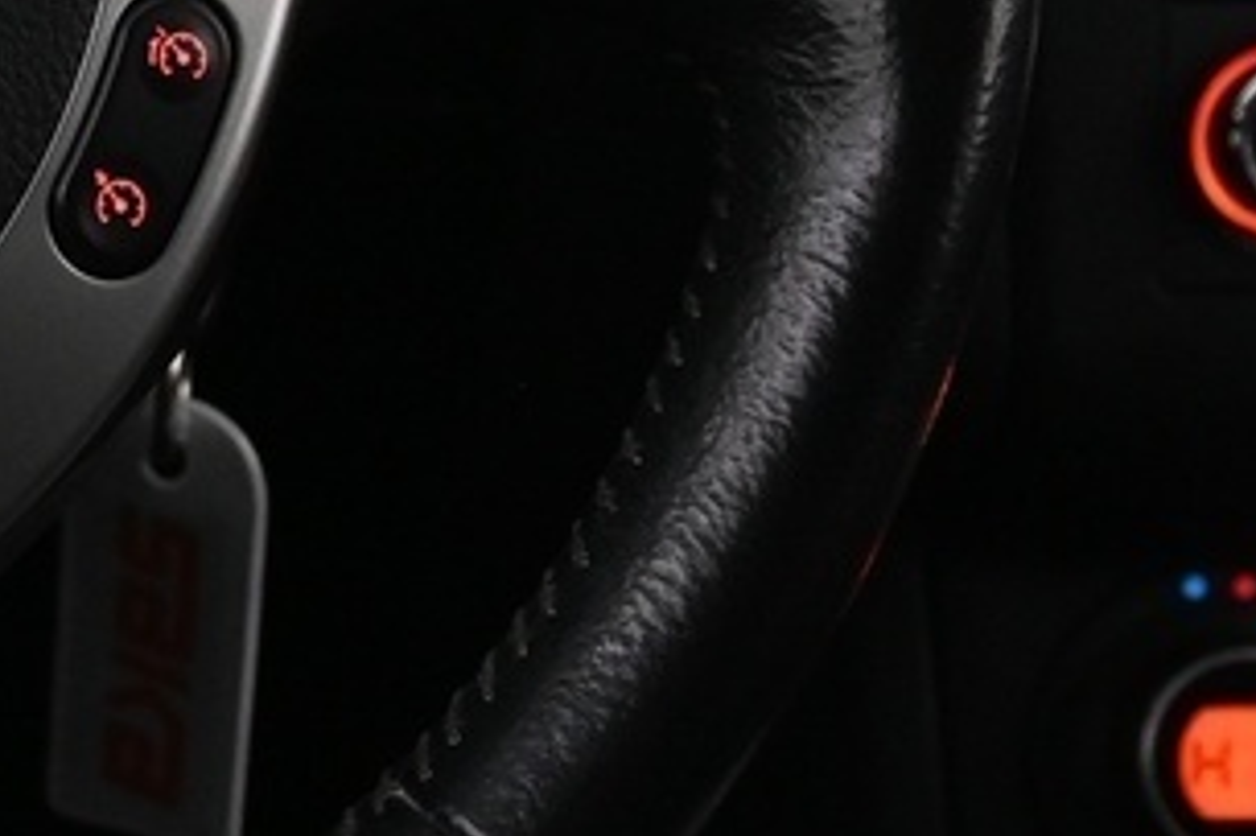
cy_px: 37
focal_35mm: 136
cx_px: -605
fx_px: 4730
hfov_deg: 14.2
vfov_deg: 10.0
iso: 1600
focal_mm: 17
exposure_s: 1/25
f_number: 3.5
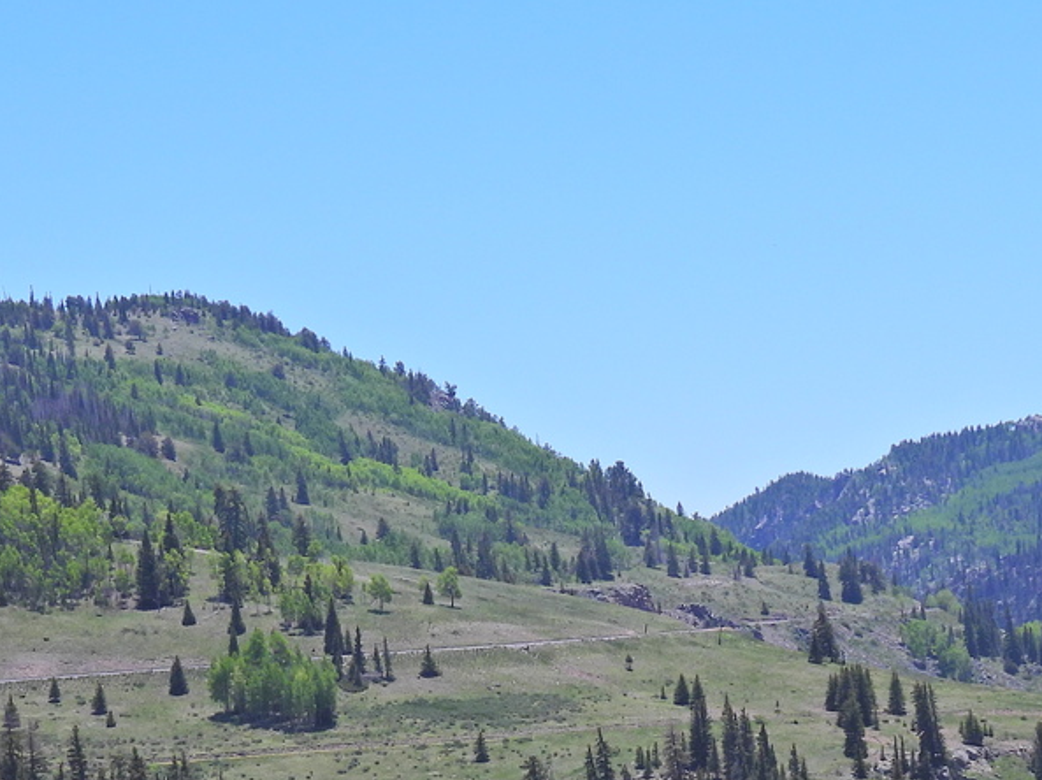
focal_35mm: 162
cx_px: 499
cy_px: 782
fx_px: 4874
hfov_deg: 12.2
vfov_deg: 9.1
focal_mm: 13.4
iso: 100
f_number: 3.5
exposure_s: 1/1000
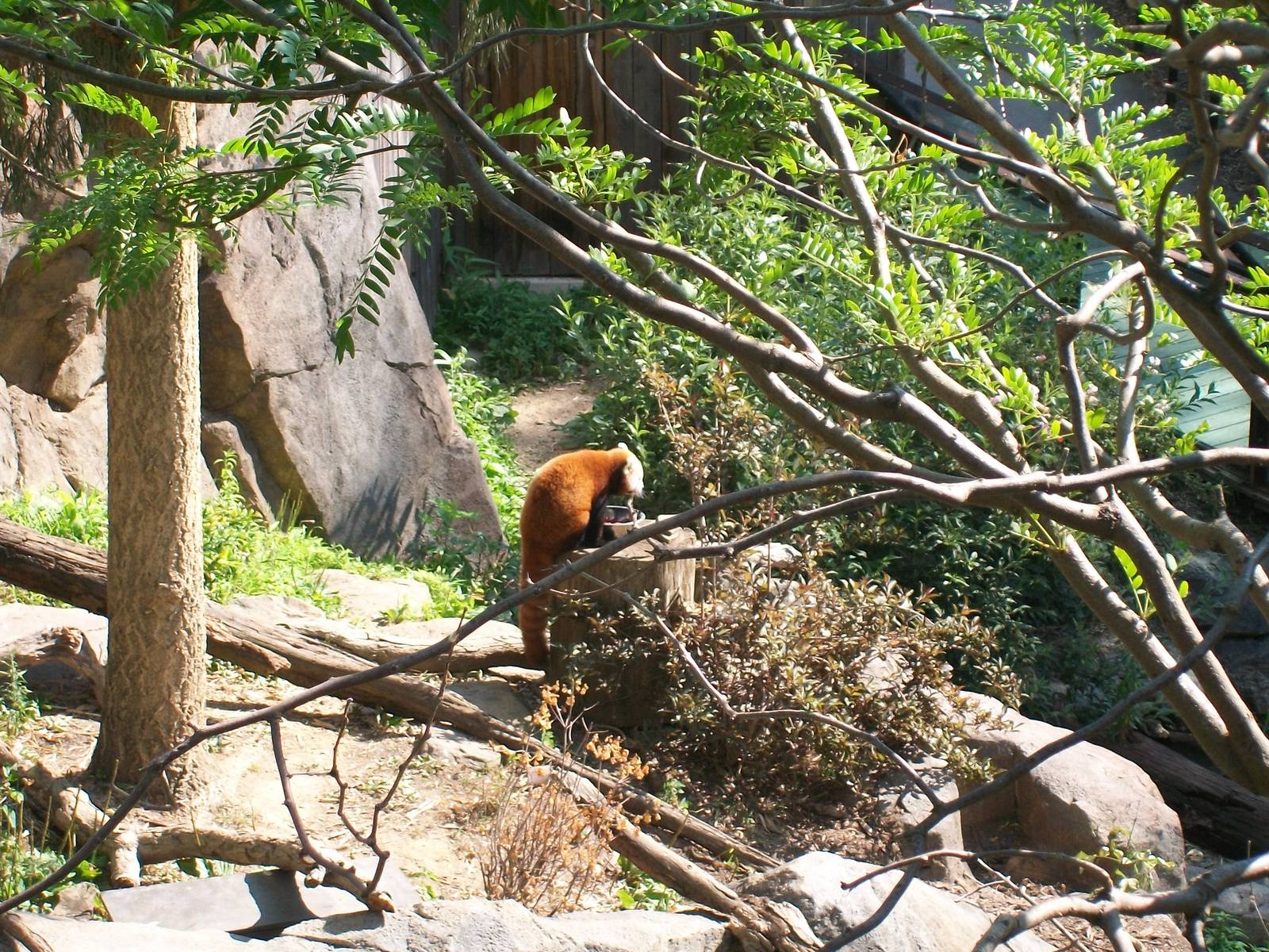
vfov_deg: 13.7
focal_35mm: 108
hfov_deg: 18.2
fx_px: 3959
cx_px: 634
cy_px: 476
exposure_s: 1/160
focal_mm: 18
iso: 80
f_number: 4.8
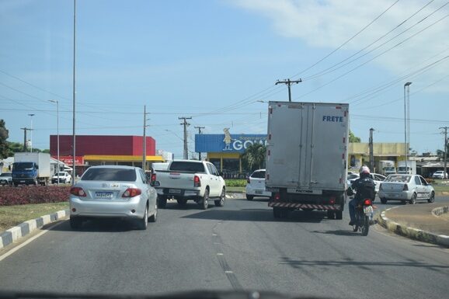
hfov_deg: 35.1
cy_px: 150
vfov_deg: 23.8
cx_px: 224
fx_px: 711
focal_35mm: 57
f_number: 6.3
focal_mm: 38
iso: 400
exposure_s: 1/1600
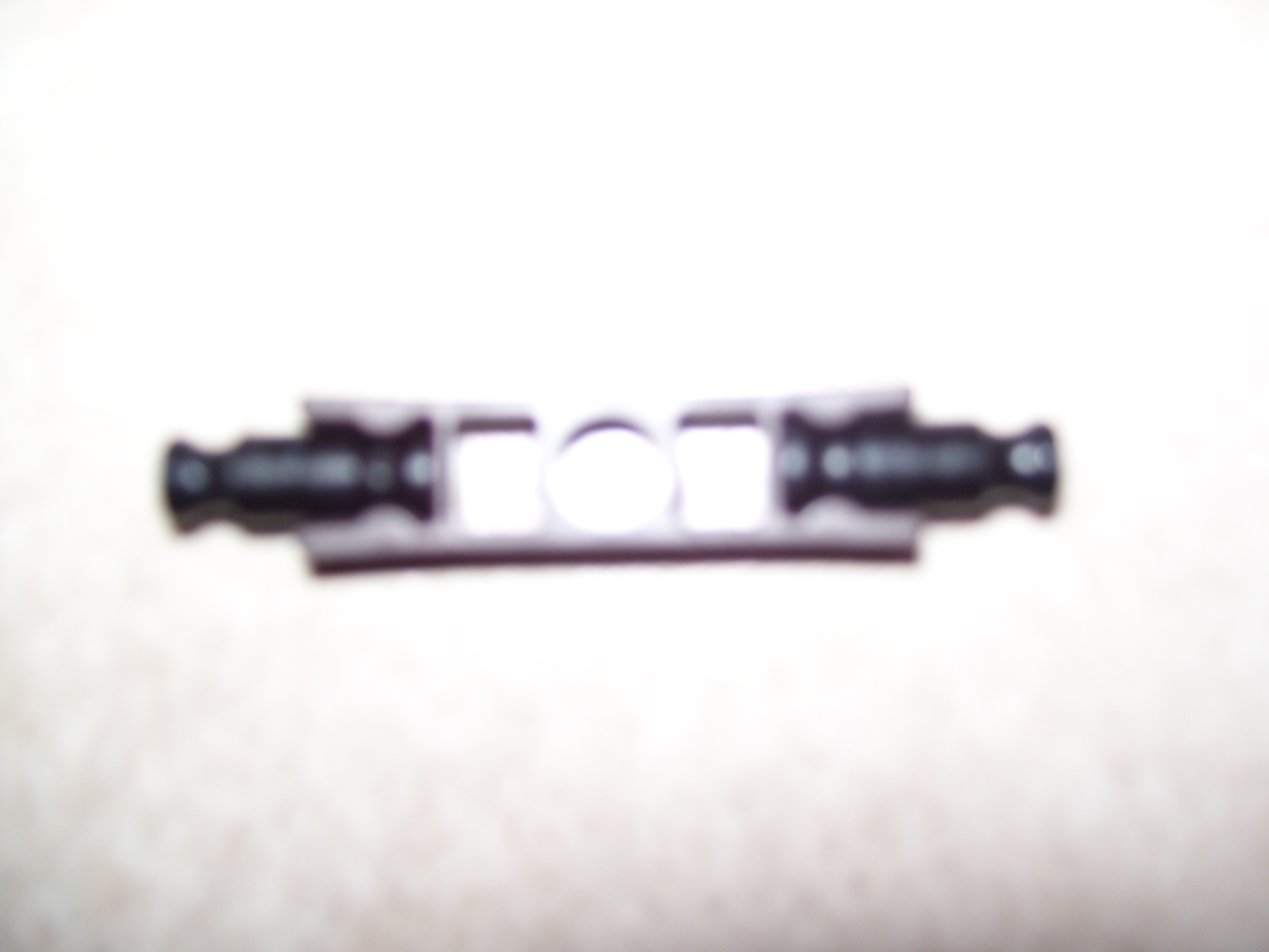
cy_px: 476
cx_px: 634
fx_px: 1320
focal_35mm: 36
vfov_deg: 39.7
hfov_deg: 51.4
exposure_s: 1/60
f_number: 2.7
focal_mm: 6
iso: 80
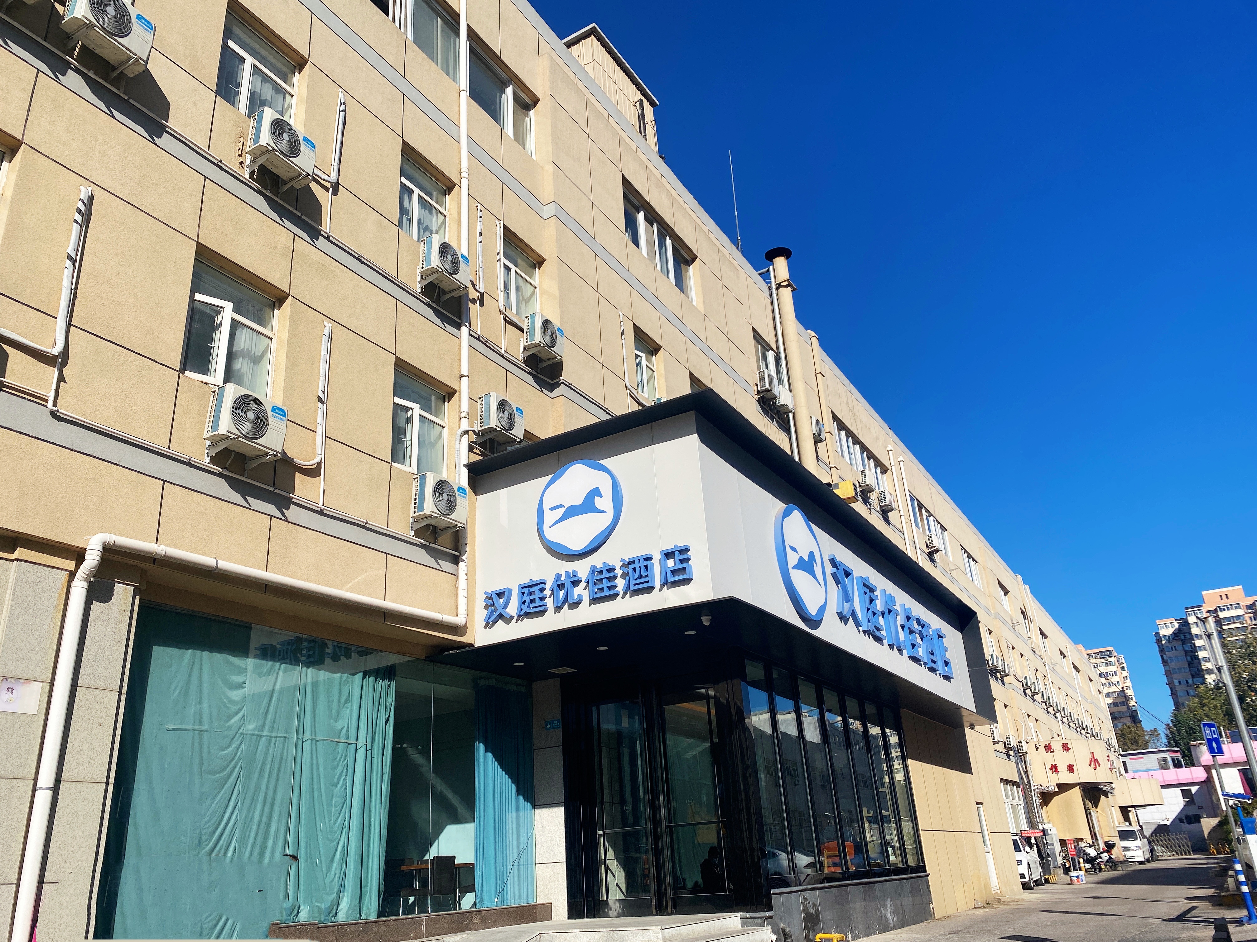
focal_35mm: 26
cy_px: 471
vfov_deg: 53.1
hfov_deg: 67.3
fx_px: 944
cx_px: 628
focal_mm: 4.25
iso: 32
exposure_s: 1/4608
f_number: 1.8
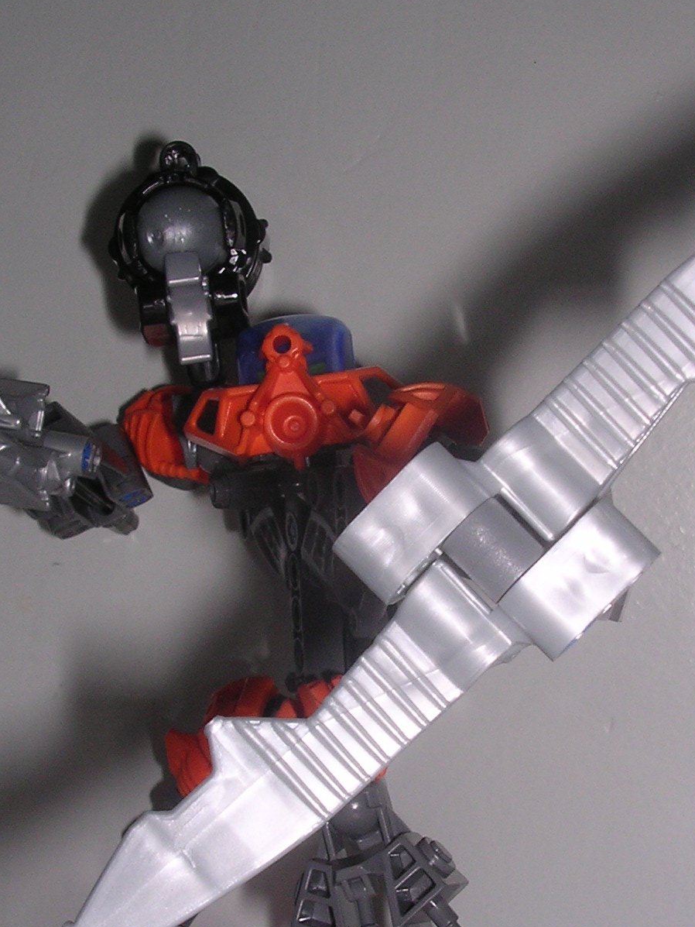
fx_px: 1740
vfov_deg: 29.7
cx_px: 395
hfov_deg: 22.6
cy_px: 589
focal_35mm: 65
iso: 100
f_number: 5.6
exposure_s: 1/60.1
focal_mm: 5.8
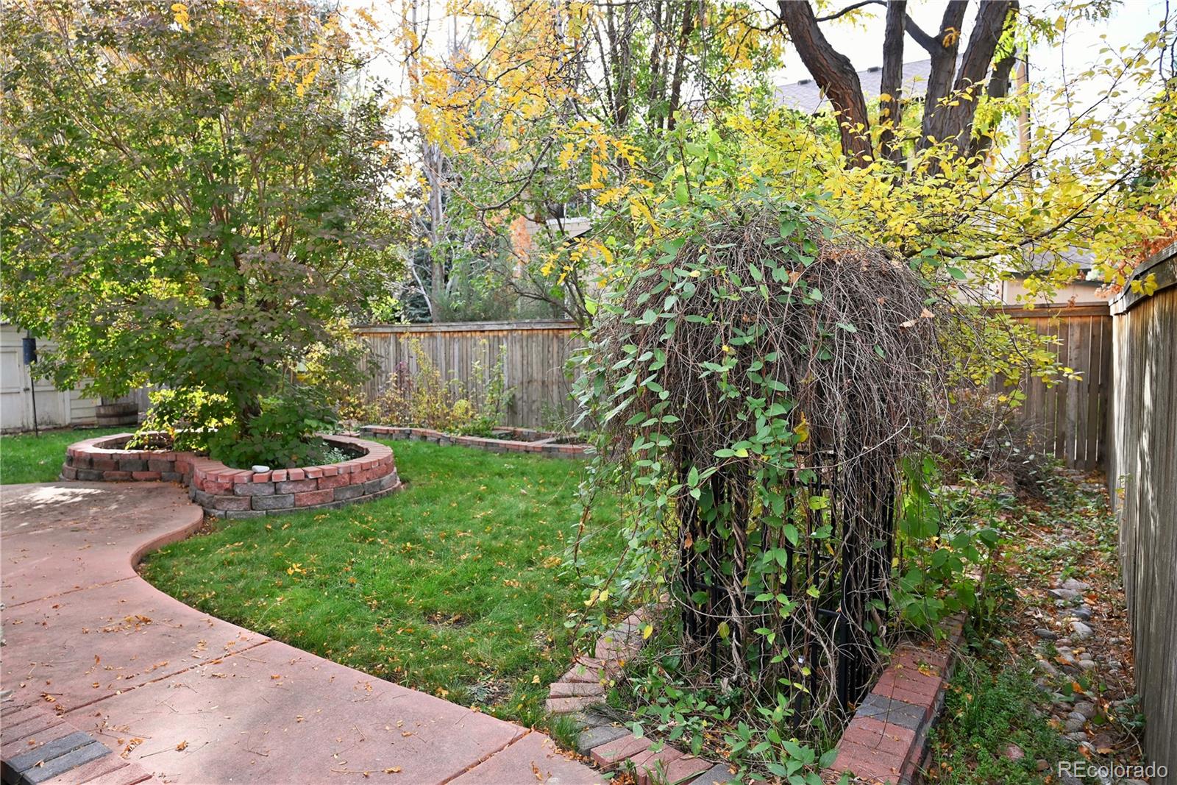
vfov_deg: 53.1
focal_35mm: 24
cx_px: 588
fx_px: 785
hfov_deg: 73.7
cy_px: 392
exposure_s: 1/250
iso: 200
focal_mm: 24
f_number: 5
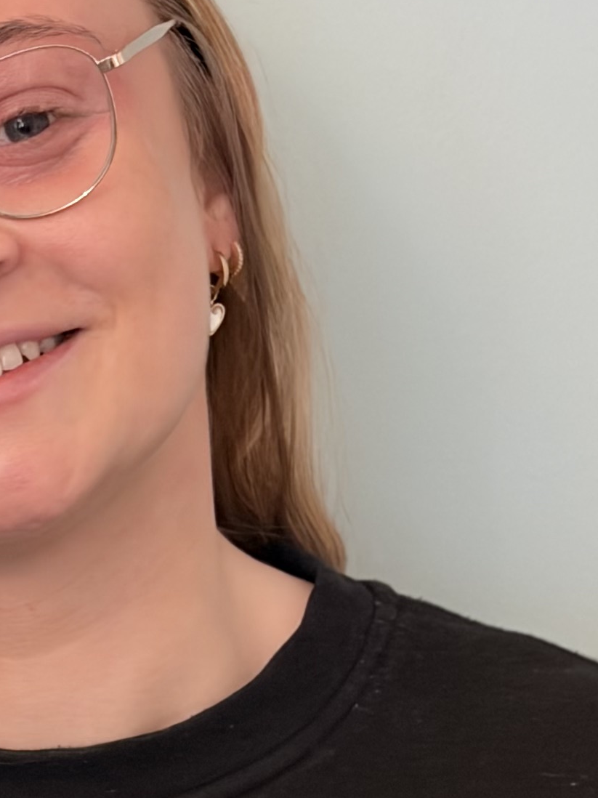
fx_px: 4401
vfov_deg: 10.3
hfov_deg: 7.7
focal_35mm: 191
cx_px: 23
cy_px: 794
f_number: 1.6
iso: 125
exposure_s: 1/50
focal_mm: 5.96
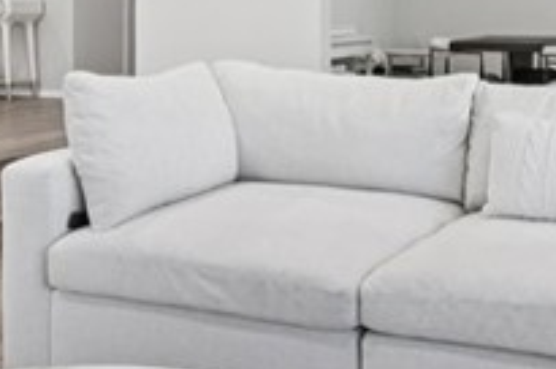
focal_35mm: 65
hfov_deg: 30.5
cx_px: 415
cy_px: 19
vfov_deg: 20.3
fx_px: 1002
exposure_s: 1/13
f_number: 8
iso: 250
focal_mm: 13
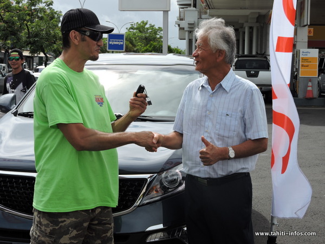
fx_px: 657
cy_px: 122
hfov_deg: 27.8
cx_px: 162
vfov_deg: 21.0
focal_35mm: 70
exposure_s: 1/1000
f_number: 4.5
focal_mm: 12.5
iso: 100
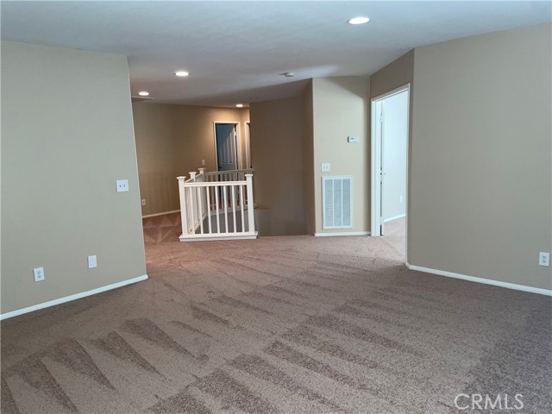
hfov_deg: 67.3
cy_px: 207
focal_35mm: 26
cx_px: 276
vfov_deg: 53.1
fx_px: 415
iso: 50
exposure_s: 1/24
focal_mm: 4.2
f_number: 1.6
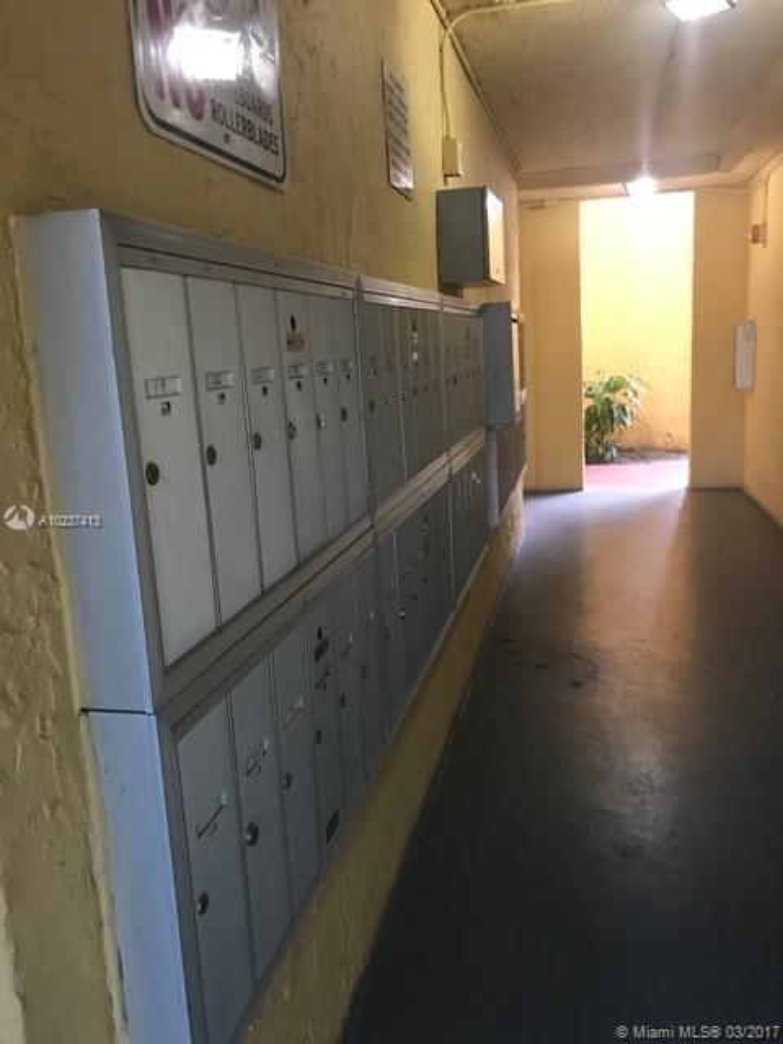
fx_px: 844
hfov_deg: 49.7
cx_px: 392
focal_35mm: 28
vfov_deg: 63.4
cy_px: 522
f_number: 1.8
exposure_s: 1/15
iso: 100
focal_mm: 3.99
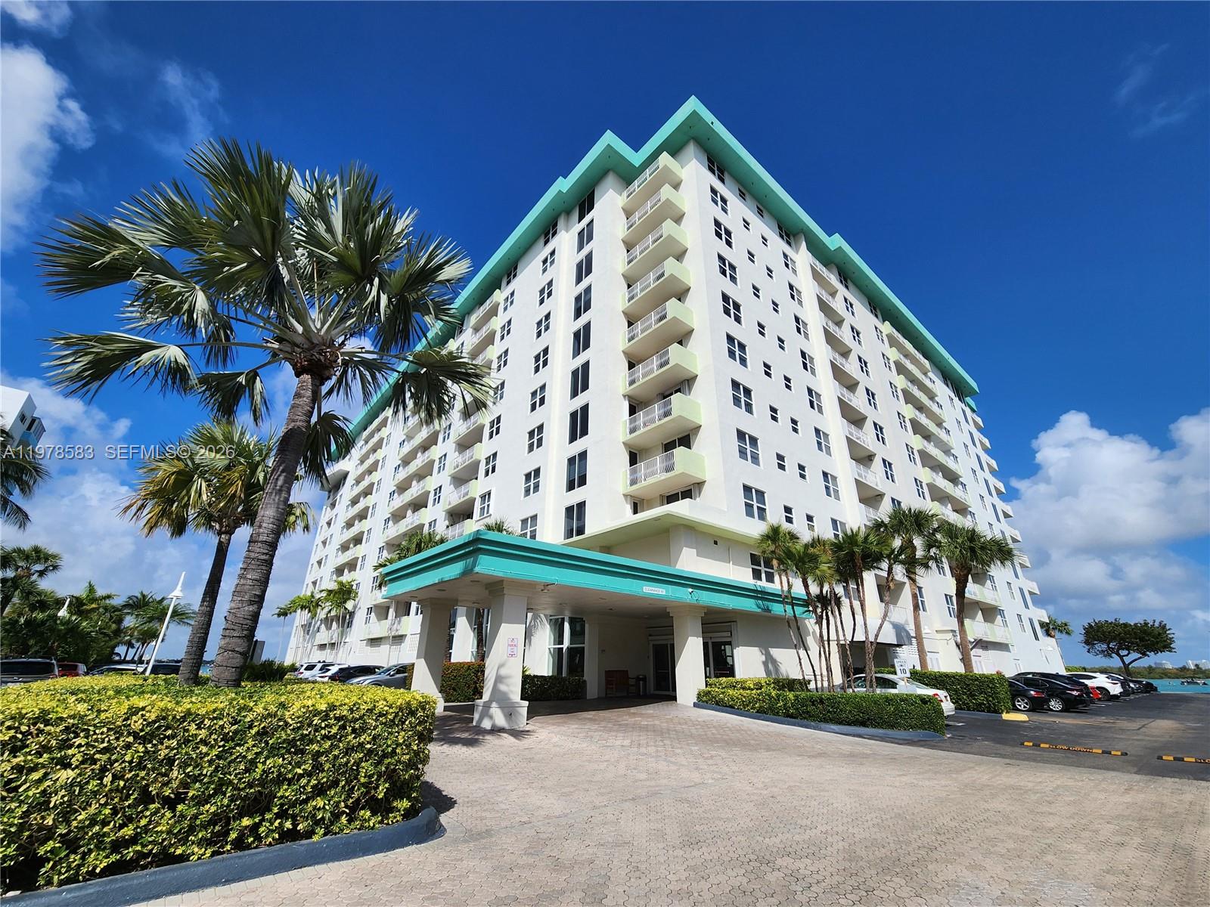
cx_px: 605
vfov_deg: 89.9
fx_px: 454
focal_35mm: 13
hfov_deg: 106.2
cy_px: 454
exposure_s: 1/3850
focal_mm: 2.2
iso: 50
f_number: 2.2
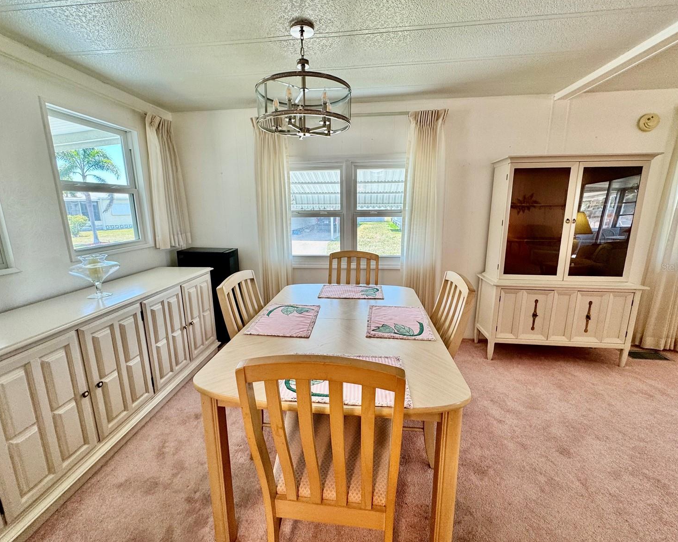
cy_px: 267
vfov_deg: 84.0
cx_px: 333
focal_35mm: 15
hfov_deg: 96.8
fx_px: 301
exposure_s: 1/120
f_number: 2.2
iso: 100
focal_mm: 2.22
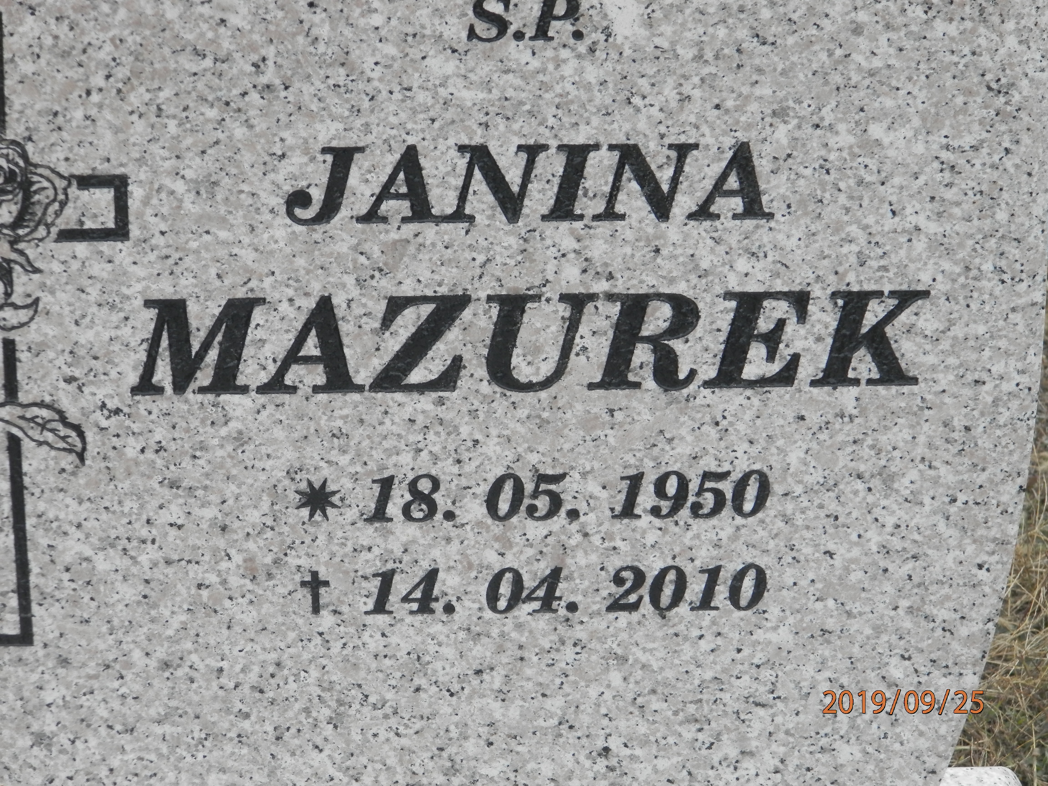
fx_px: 3996
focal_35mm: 132
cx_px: 524
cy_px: 393
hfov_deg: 14.9
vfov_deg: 11.2
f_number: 4.7
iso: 100
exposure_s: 1/160
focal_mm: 23.6
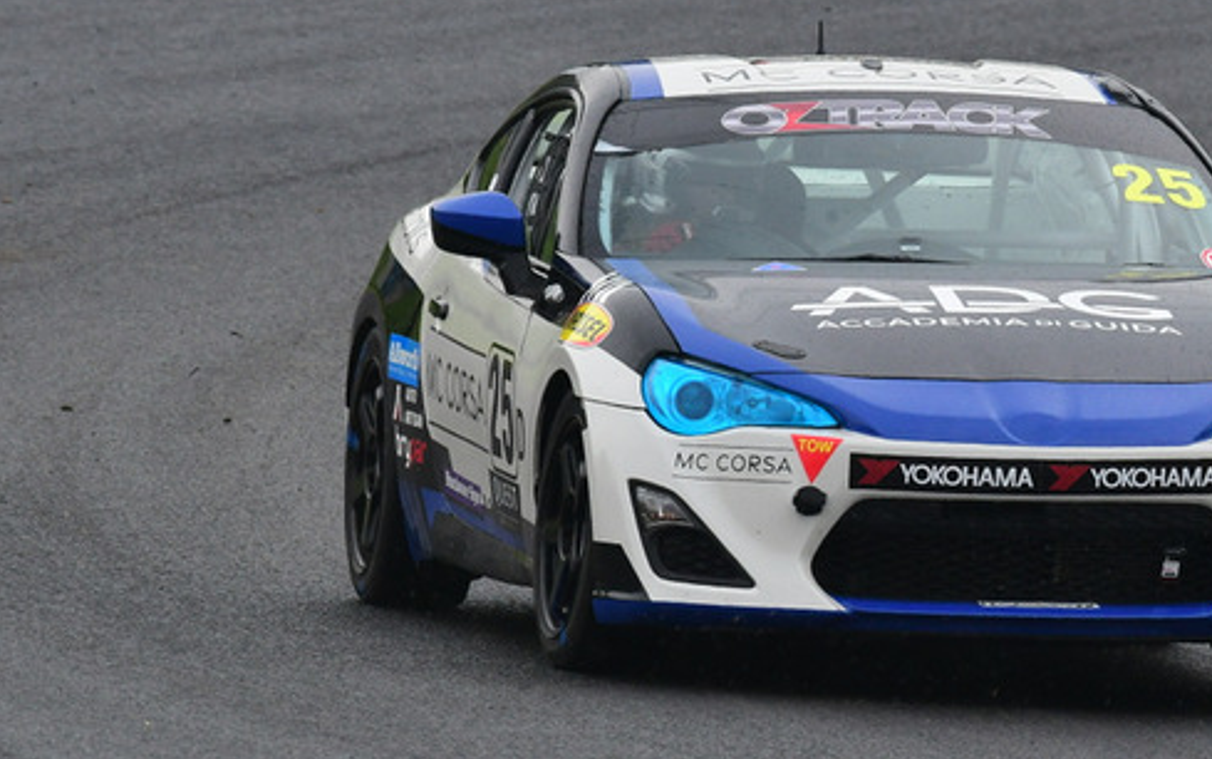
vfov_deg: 1.3
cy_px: 171
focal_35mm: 1001
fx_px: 33075
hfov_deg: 2.1
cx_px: 850
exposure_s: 1/640
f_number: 11
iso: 1000
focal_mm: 400
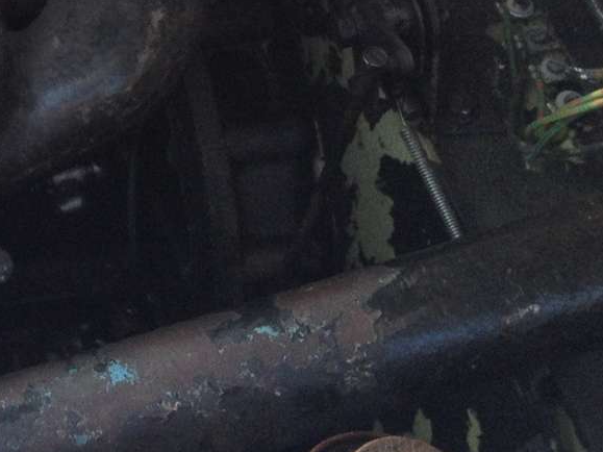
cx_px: -348
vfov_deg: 11.8
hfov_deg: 14.9
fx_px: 2107
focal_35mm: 121
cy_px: -175
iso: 64
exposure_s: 1/120
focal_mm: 4.28
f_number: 2.4
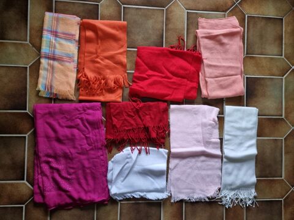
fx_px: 204
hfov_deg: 71.6
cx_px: 147
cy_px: 110
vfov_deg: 56.8
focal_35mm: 24
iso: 500
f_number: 1.8
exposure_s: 1/50
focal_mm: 6.7
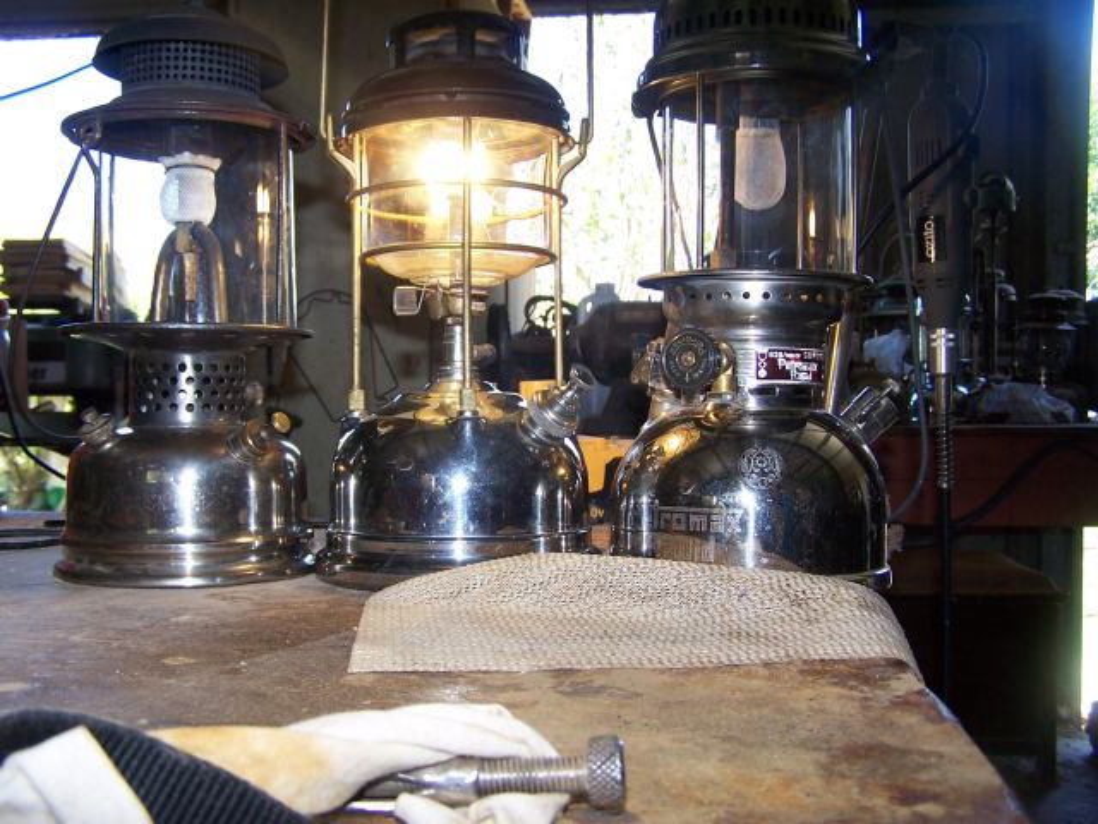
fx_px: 1205
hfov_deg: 49.0
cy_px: 412
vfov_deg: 37.7
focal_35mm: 38
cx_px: 549
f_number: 2.8
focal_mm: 6.3
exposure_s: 1/60
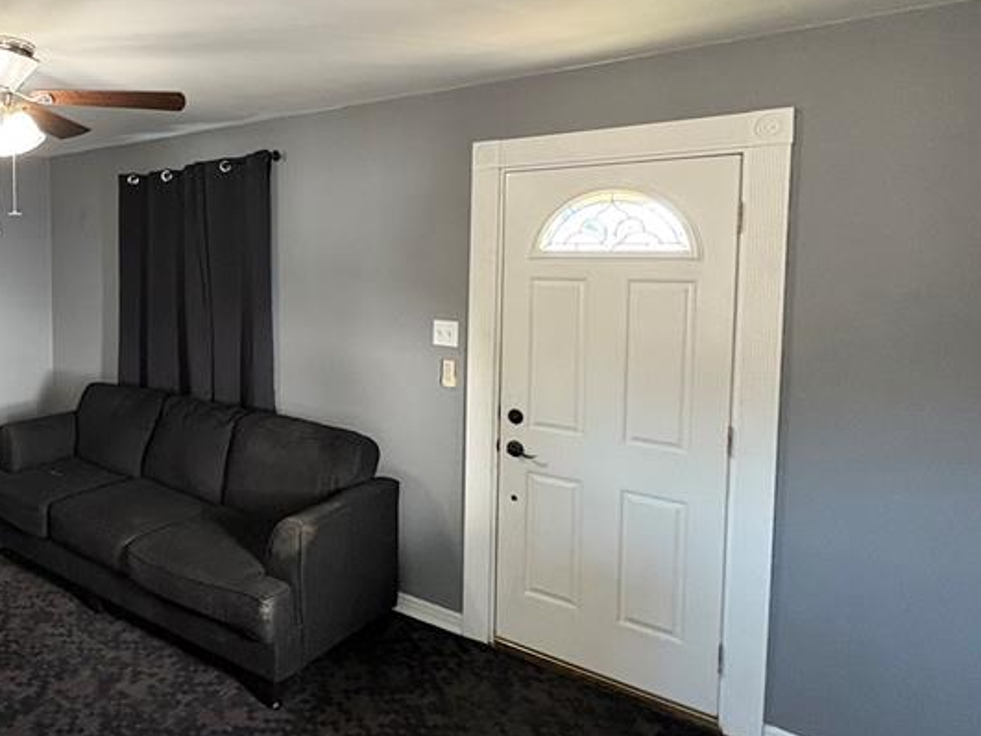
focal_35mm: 27
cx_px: 170
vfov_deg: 51.0
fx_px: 765
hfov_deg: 59.2
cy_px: 298
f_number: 2.2
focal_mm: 2.22
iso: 400
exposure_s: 1/60
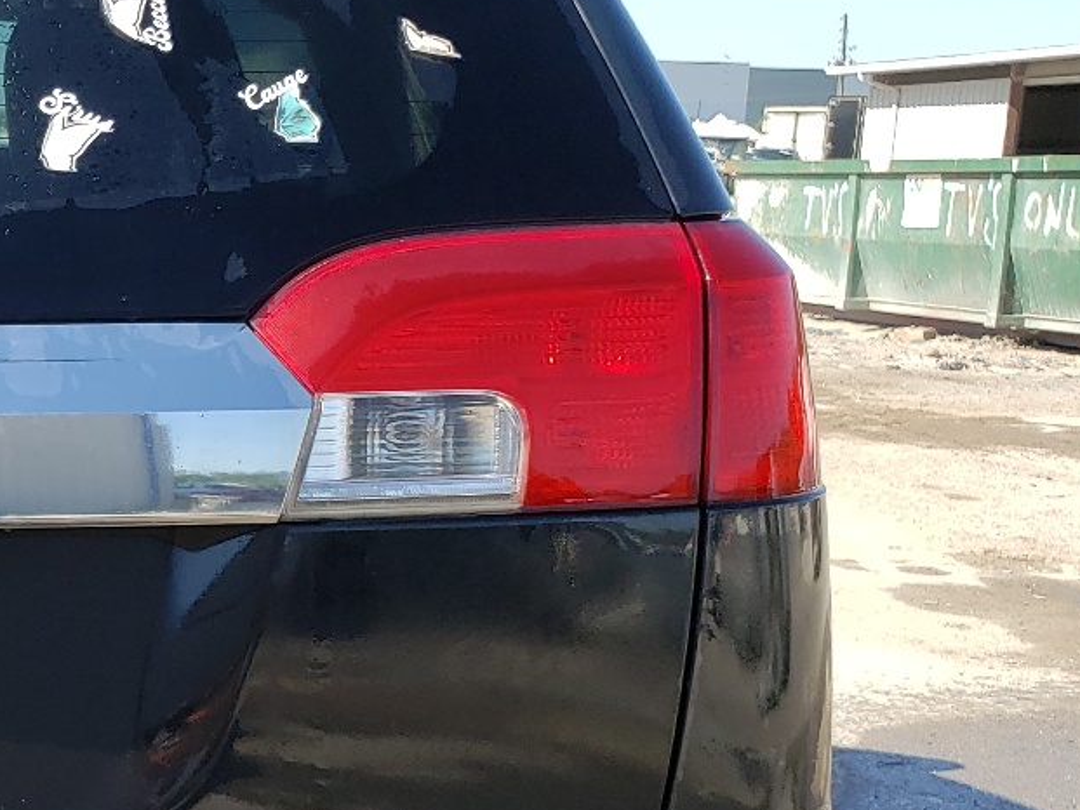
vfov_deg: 21.8
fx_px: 2091
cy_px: 600
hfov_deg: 25.8
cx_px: -231
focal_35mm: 67
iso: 50
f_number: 1.5
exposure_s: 1/1250
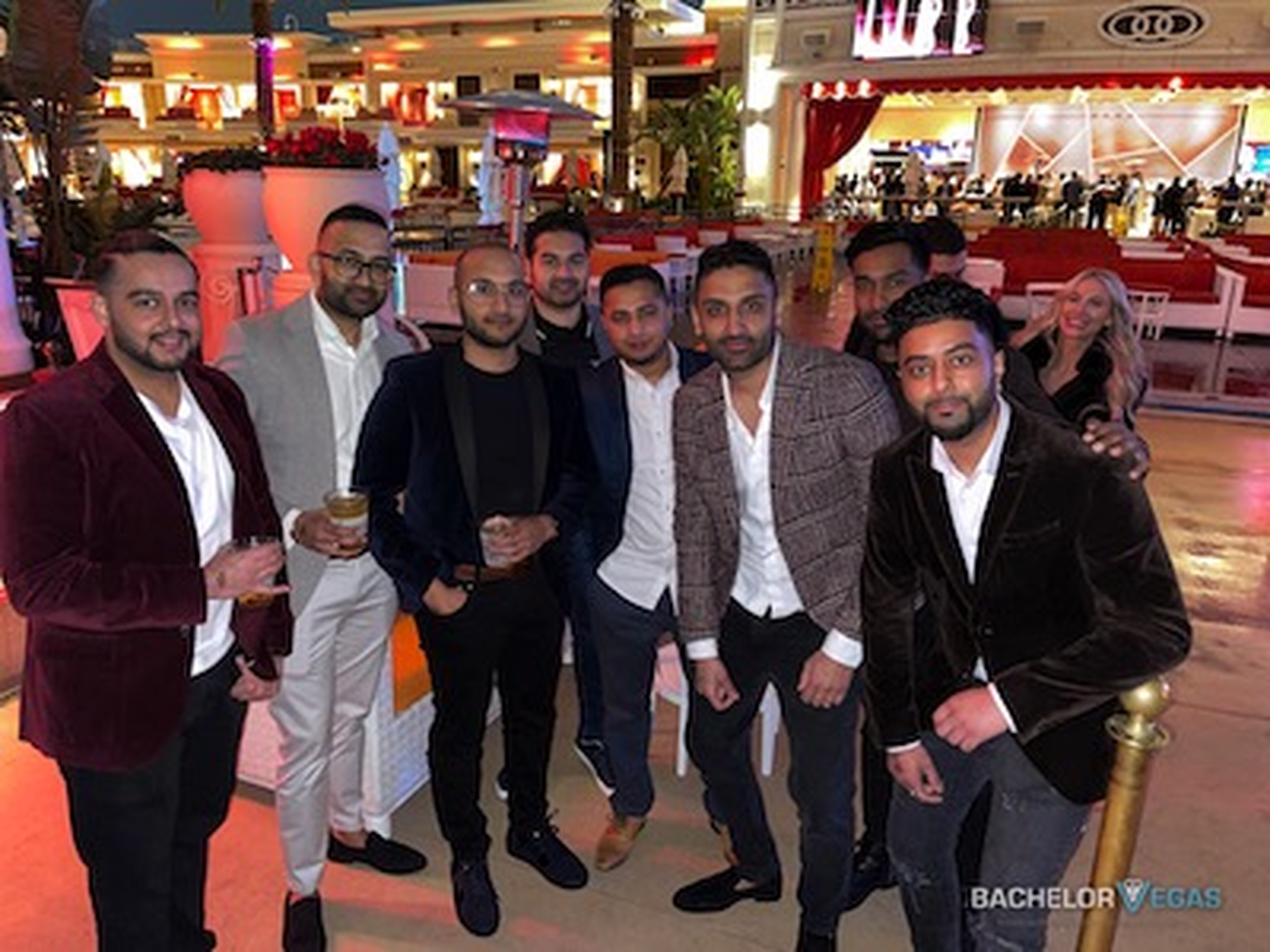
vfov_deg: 53.1
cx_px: 635
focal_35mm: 26
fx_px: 954
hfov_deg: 67.3
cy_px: 476
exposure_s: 1/7
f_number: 1.6
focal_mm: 5.1
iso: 320
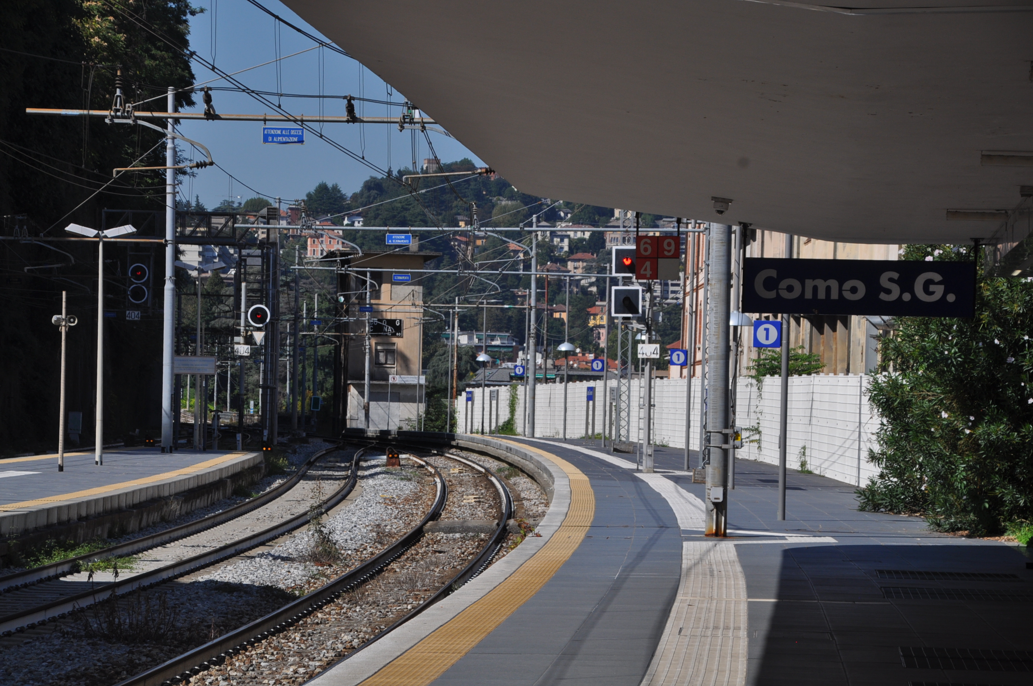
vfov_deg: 10.6
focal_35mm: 129
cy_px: 343
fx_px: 3697
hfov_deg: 15.9
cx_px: 516
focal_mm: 86
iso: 200
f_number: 10
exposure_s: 1/500
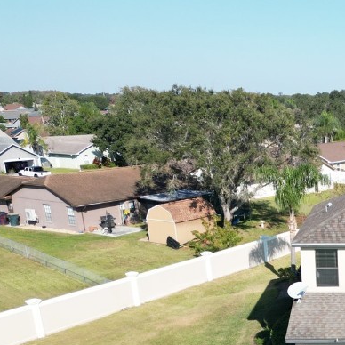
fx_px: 631
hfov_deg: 27.6
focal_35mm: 56
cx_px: 392
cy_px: 333
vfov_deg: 28.9
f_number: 1.7
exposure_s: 1/2500
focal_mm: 6.72
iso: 150
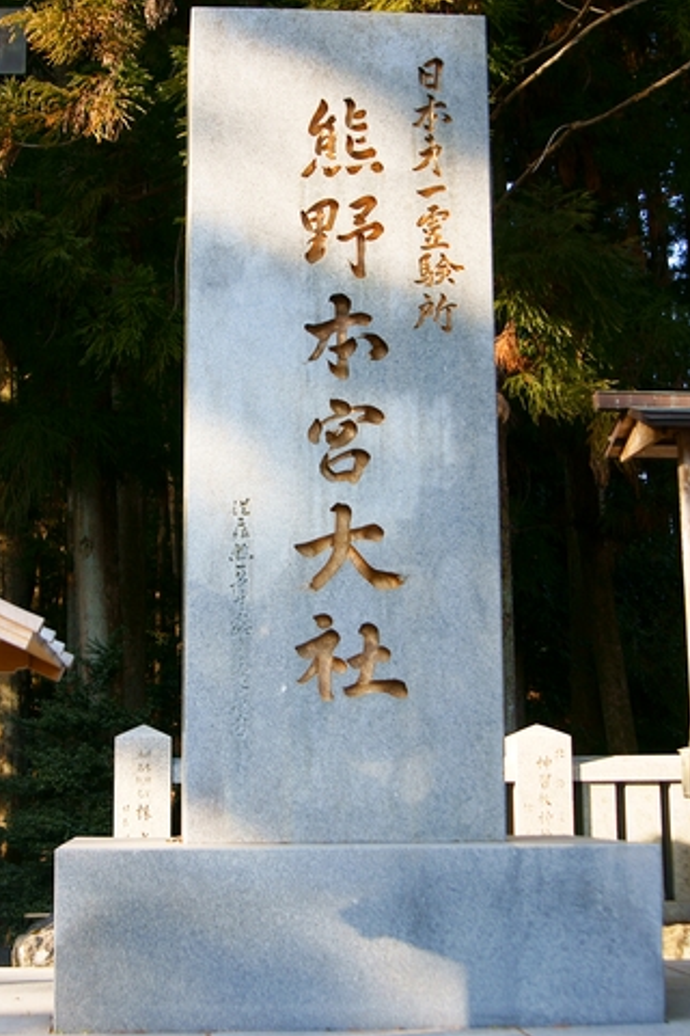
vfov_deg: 35.6
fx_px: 1610
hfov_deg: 24.1
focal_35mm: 56
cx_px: 250
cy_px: 473
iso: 200
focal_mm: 28
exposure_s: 1/100
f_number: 3.2
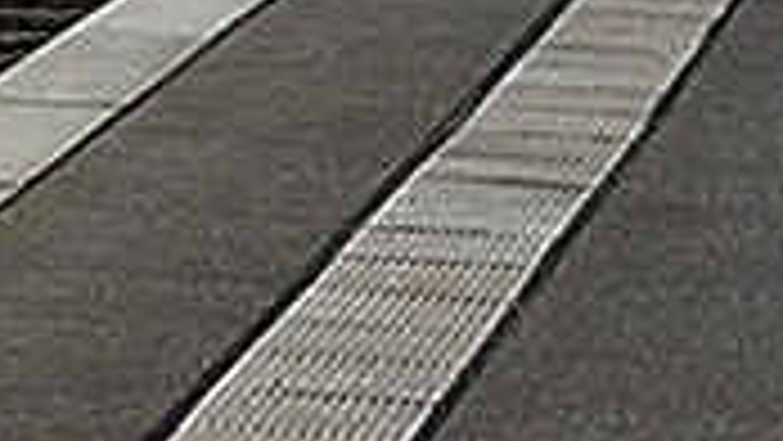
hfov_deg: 6.6
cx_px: -918
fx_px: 6521
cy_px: -873
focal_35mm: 314
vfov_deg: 3.8
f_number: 4.2
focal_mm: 34
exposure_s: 1/1250
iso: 400
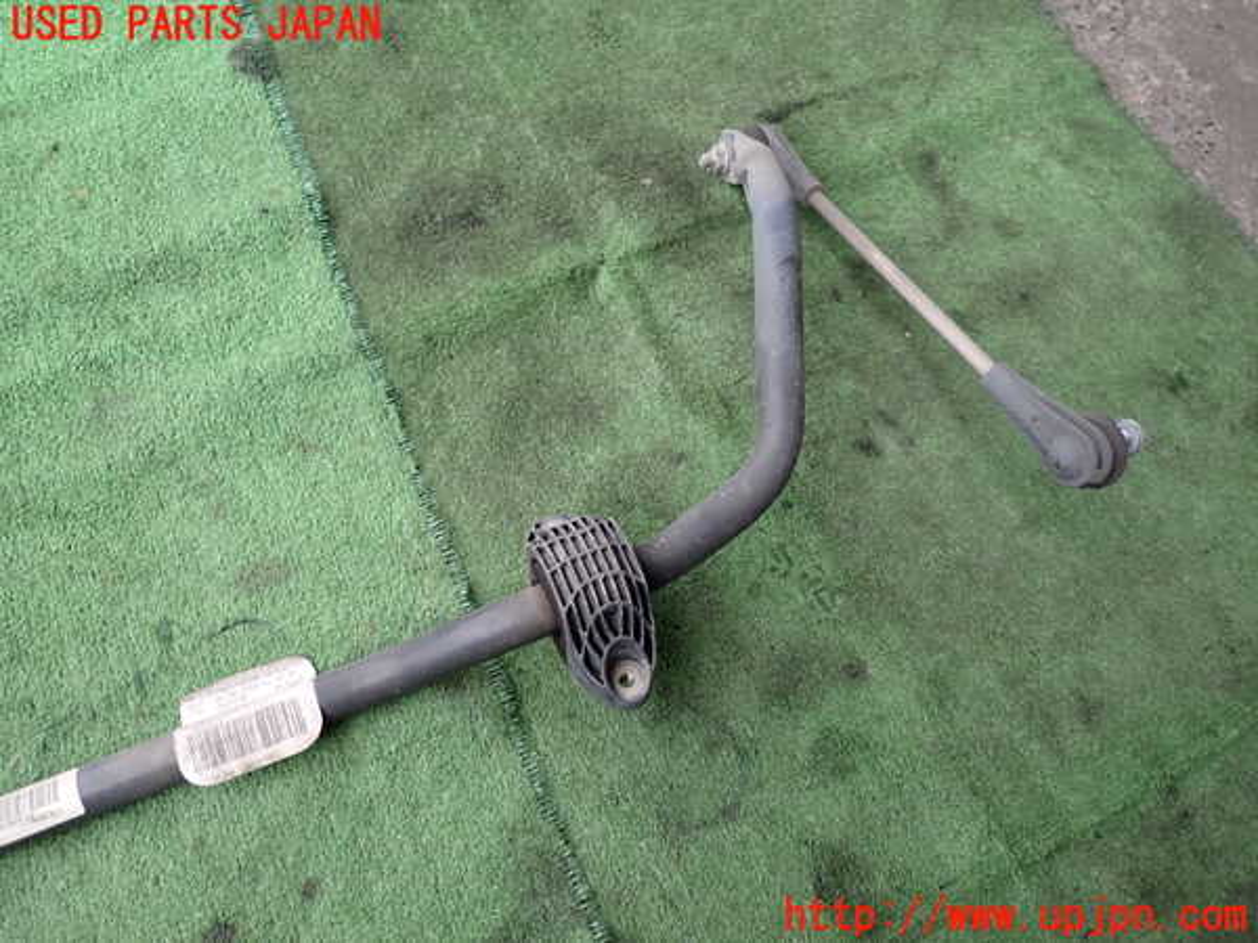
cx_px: 629
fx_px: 909
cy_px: 472
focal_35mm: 25
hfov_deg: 69.4
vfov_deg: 54.9
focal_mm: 4.5
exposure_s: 1/125
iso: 125
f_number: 2
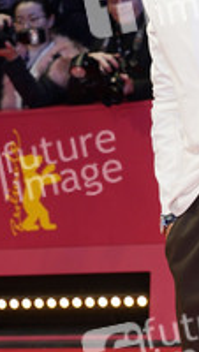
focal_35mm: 136
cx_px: 224
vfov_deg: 15.7
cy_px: 84
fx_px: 1271
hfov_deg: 8.9
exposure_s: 1/160
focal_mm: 65
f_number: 5.6
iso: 800
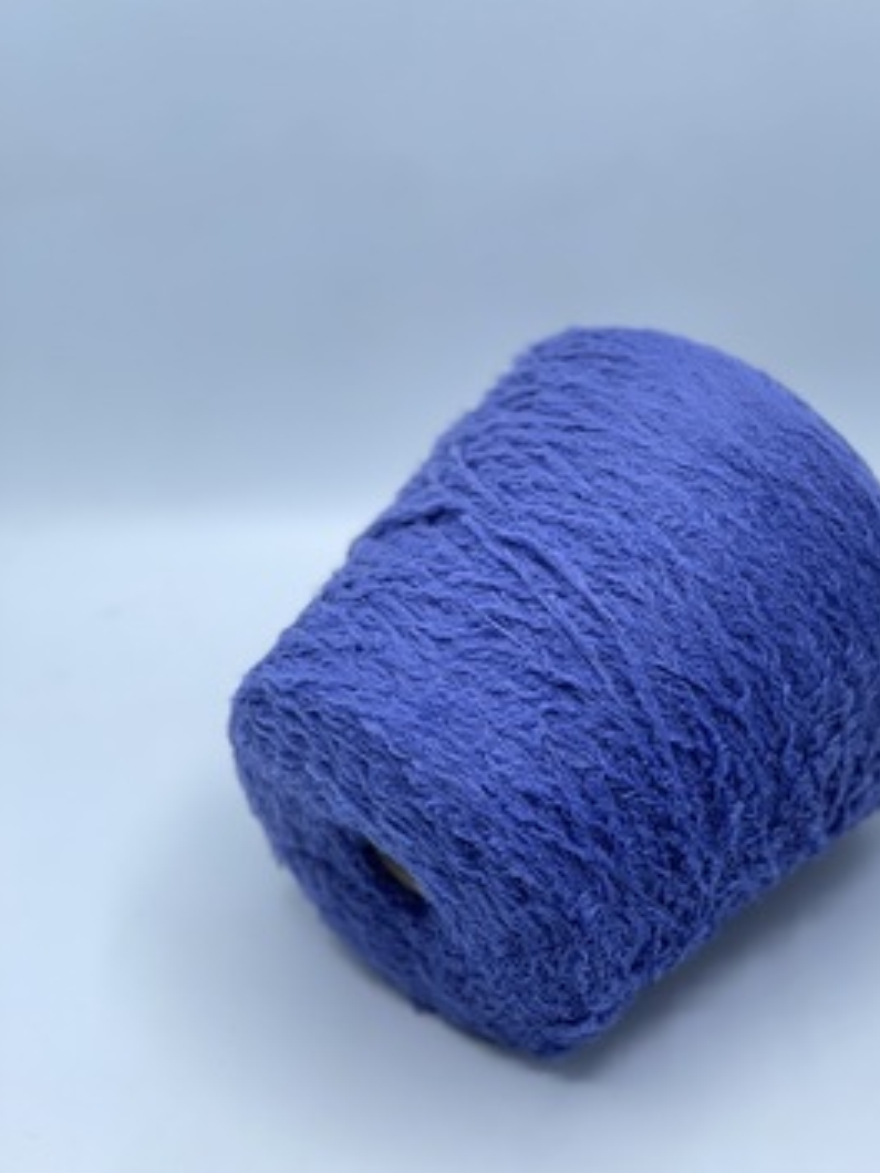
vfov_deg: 22.5
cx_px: 594
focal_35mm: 87
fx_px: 2947
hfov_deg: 16.9
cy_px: 678
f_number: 2.2
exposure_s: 1/149
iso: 20
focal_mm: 7.5
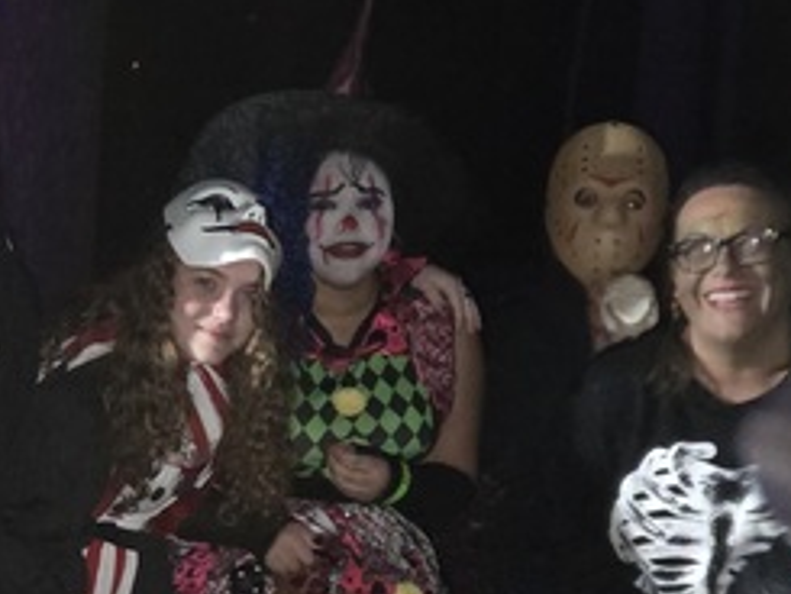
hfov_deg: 19.9
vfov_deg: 15.2
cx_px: 13
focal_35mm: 96
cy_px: 549
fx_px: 2195
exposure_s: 1/8
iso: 1600
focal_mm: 5.4
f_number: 1.8
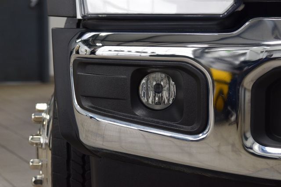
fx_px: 820
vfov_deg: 13.0
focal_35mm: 105
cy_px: 94
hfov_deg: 19.5
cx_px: 140
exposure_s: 1/30
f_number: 7.1
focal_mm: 70
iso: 720
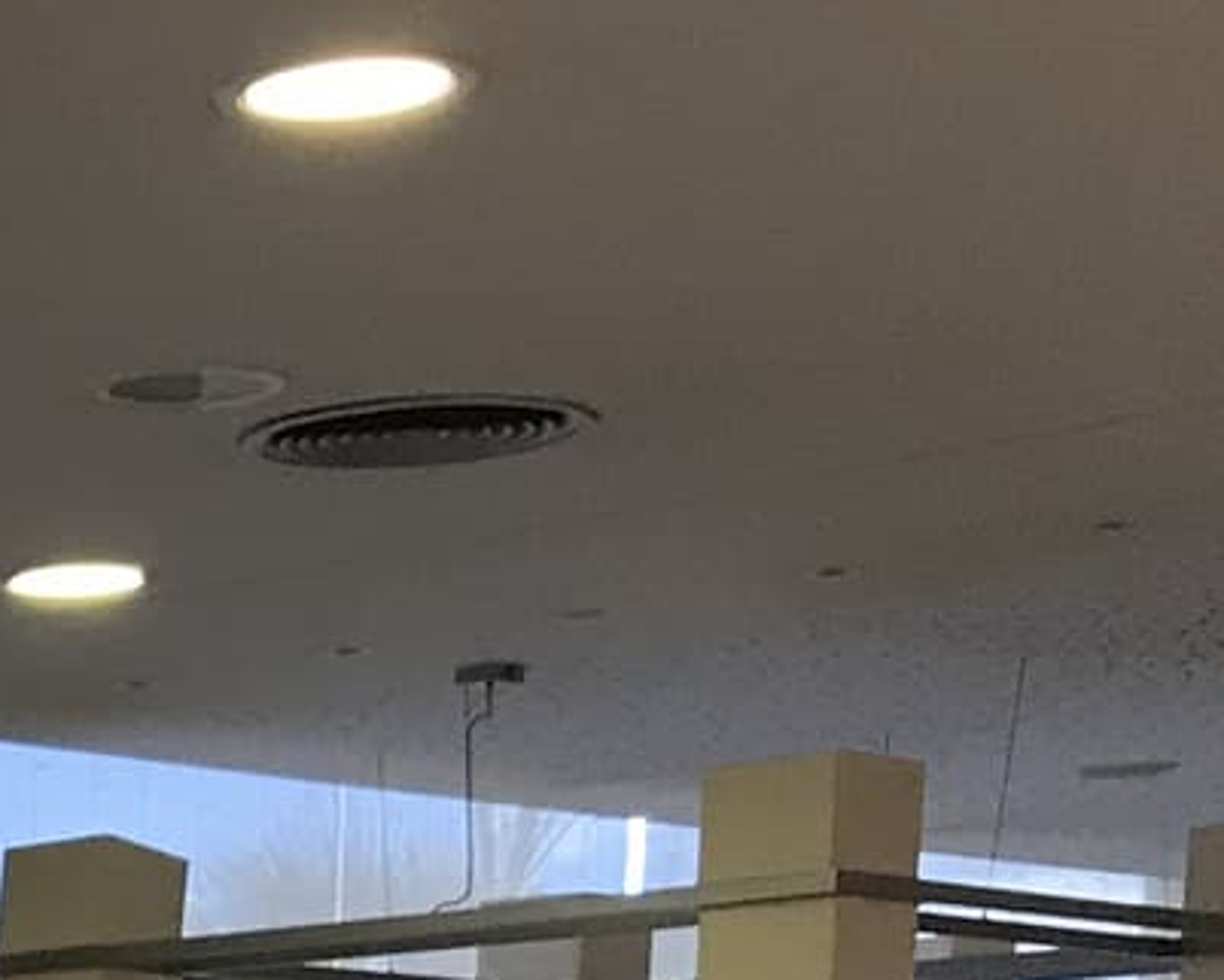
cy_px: 2258
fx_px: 4929
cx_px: -1254
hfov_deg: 12.4
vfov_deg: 10.1
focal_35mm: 136
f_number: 1.8
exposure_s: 1/33
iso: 25
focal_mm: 3.99
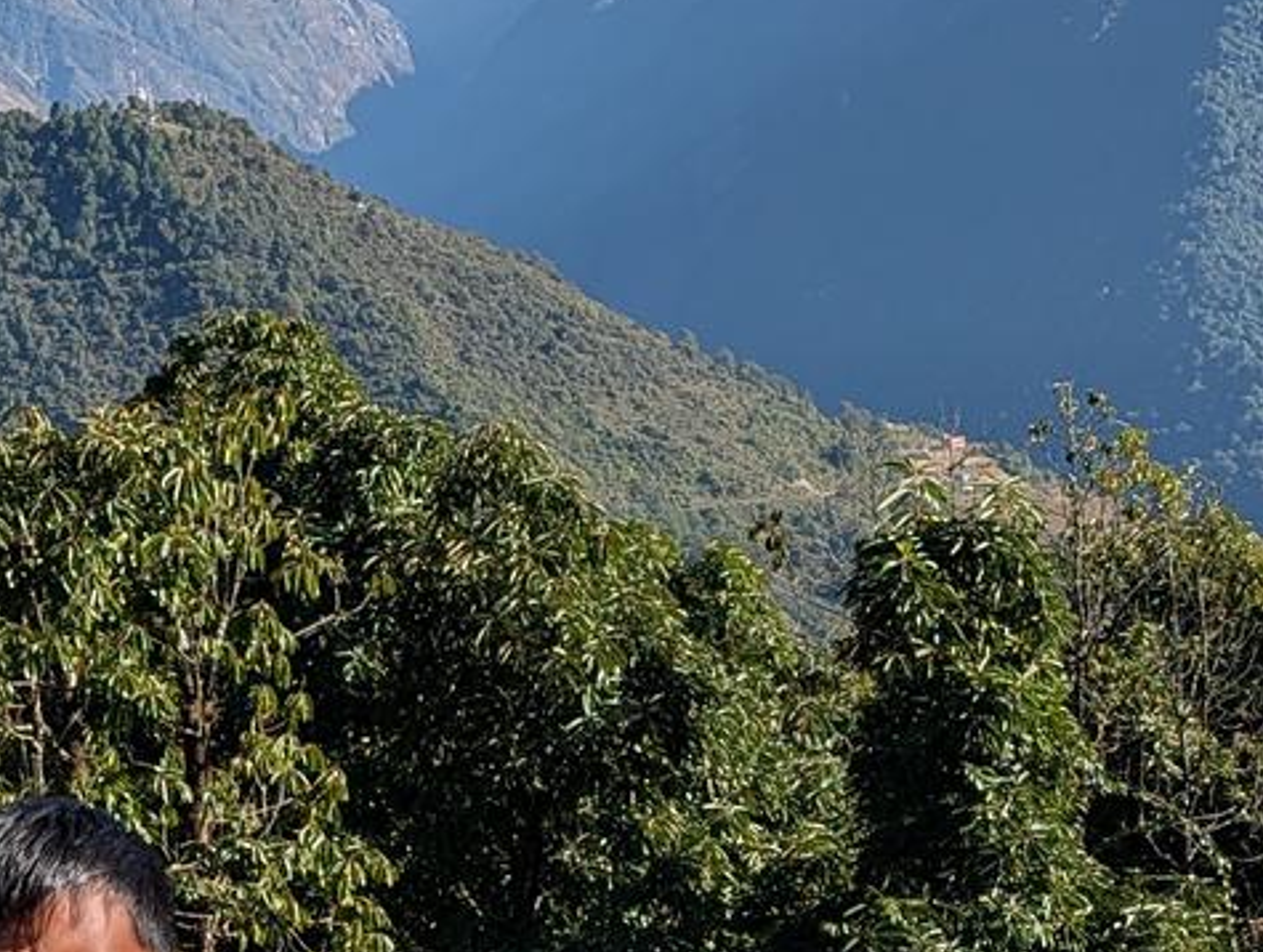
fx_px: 3545
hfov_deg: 18.8
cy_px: 883
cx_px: -351
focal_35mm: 97
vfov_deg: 15.1
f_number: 1.68
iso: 18
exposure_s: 1/1178
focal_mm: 6.9
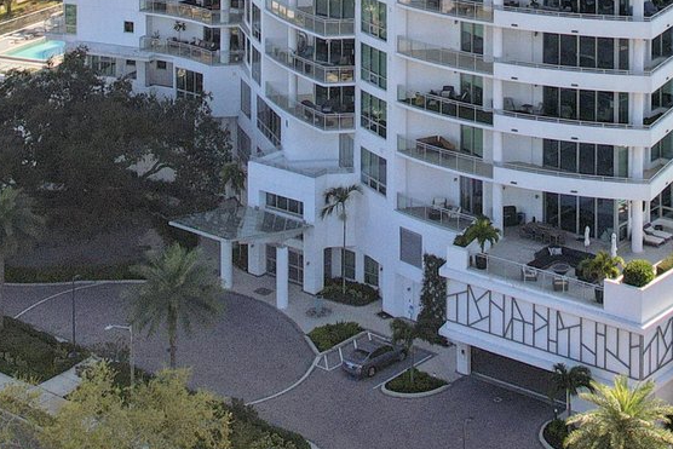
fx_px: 1515
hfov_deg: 24.7
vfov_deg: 14.9
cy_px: -342
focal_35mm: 81
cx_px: 528
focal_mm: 8.38
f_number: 2.8
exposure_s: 1/3200
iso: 150
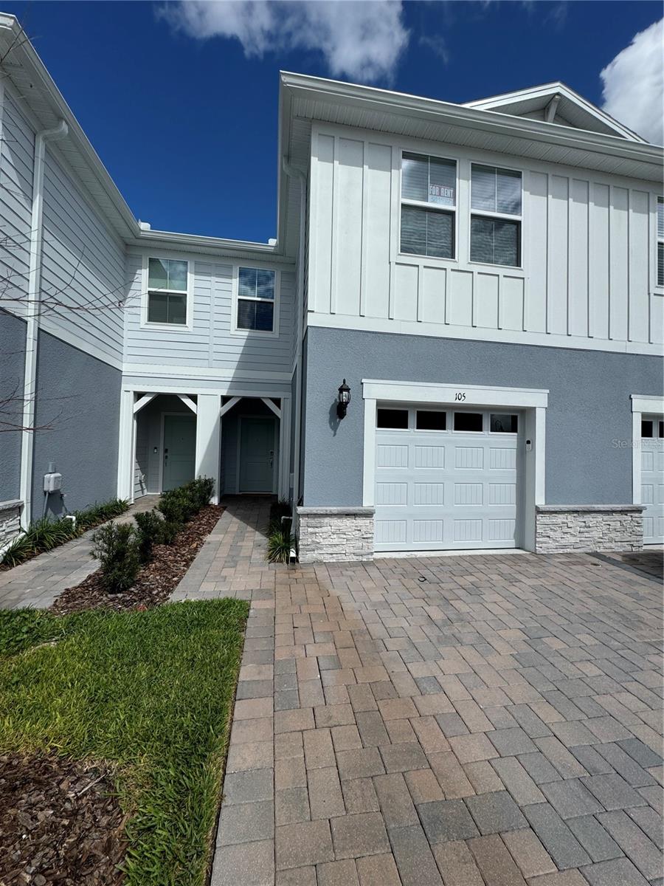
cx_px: 332
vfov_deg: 102.1
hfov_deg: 85.7
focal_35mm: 14
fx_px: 358
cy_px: 443
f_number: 2.2
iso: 50
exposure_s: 1/4630
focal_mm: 2.22
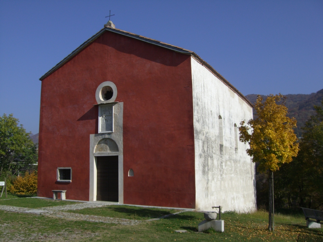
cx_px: 162
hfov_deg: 49.0
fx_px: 355
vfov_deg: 37.7
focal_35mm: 38
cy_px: 121
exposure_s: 1/1000
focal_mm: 6.2
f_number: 4.3
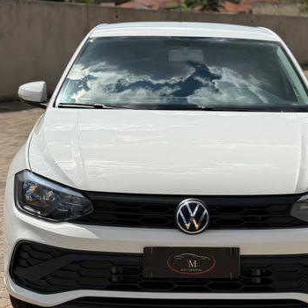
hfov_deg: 30.0
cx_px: 183
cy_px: 154
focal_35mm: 57
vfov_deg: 30.0
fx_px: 574
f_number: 1.78
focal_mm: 6.76
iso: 64
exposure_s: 1/11364
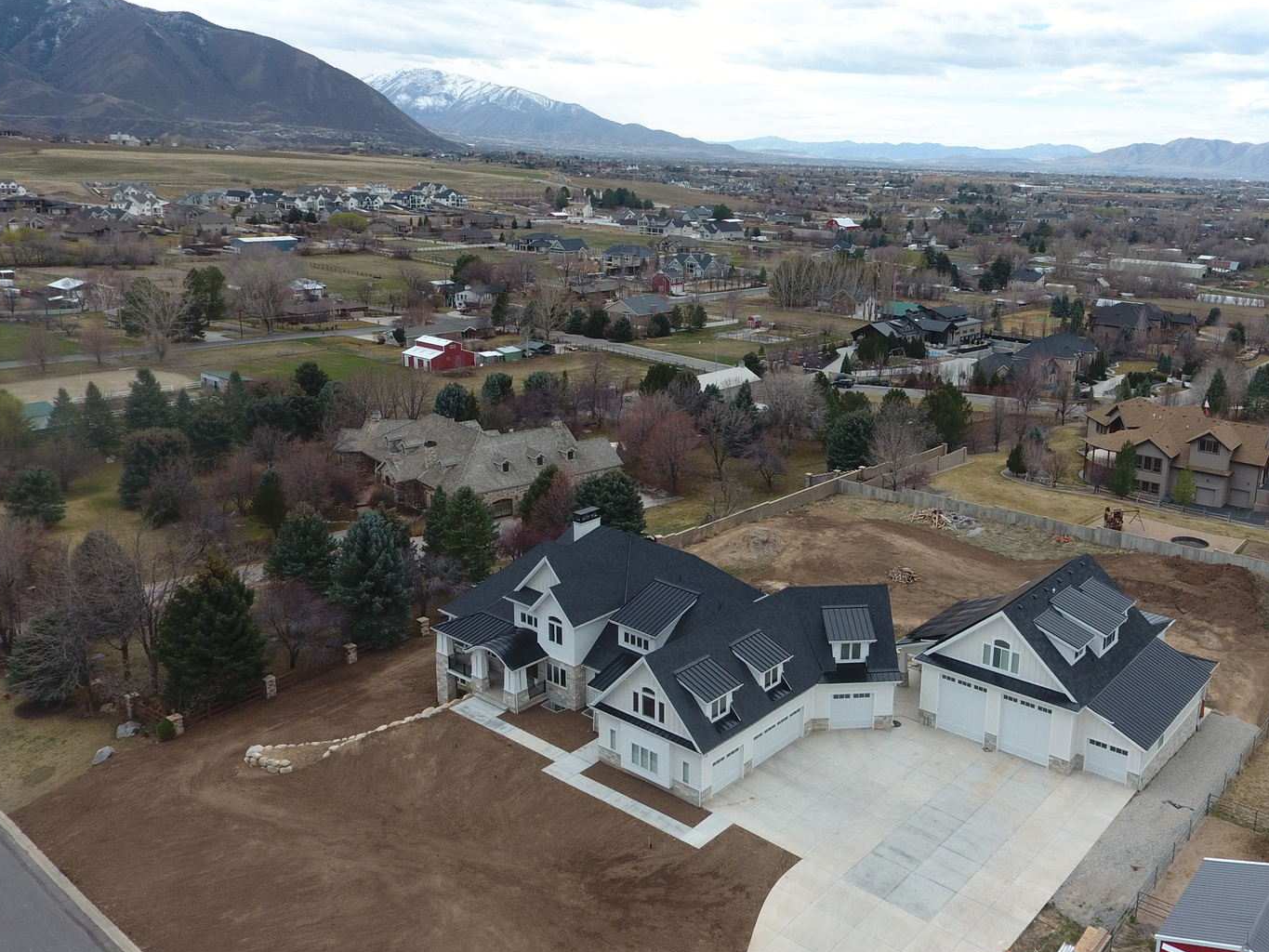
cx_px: 803
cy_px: 426
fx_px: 1100
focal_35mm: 30
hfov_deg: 59.1
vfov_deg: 46.7
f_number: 2.8
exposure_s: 1/526
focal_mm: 3.61
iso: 100
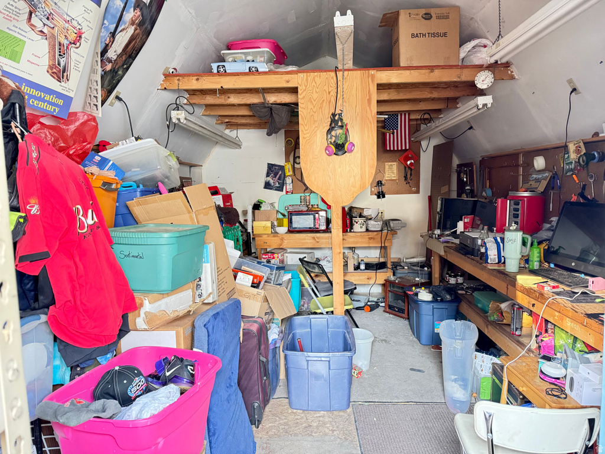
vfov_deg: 56.8
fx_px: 419
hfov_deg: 71.6
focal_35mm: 24
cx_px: 302
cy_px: 227
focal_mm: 6.76
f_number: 1.78
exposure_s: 1/46
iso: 800
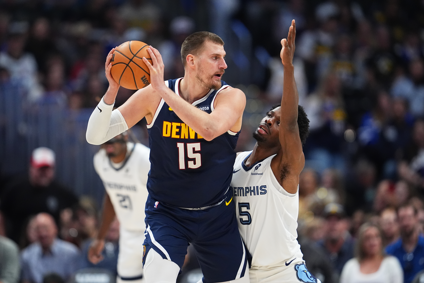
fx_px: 4723
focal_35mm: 401
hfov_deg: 5.1
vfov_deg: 3.4
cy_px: 142
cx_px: 212
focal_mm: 400
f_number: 3.2
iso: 5000
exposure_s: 1/2000
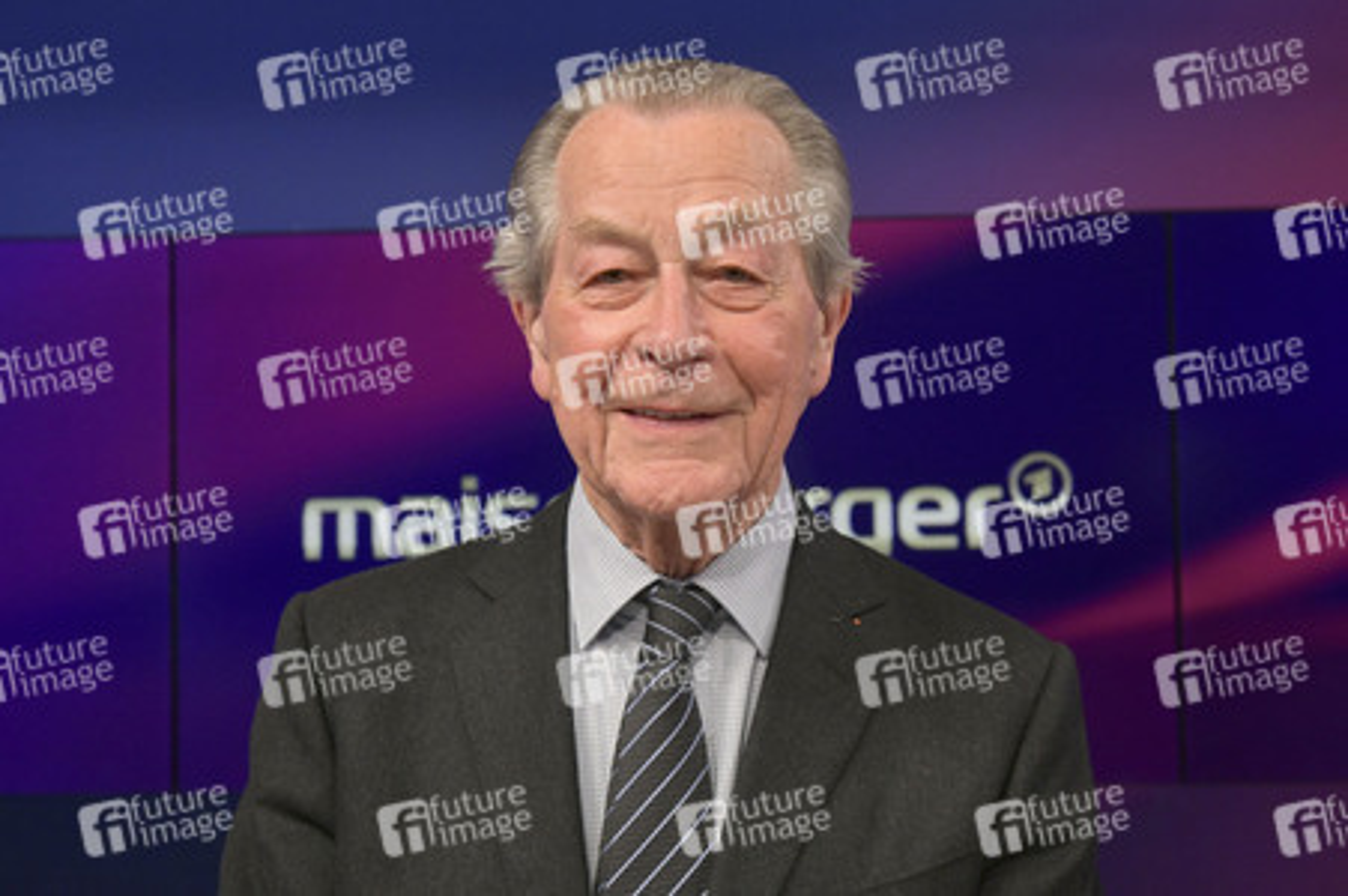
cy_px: 448
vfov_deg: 24.2
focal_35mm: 56
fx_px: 2095
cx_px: 674
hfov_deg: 35.7
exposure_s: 1/200
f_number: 7.1
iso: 2000
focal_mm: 56
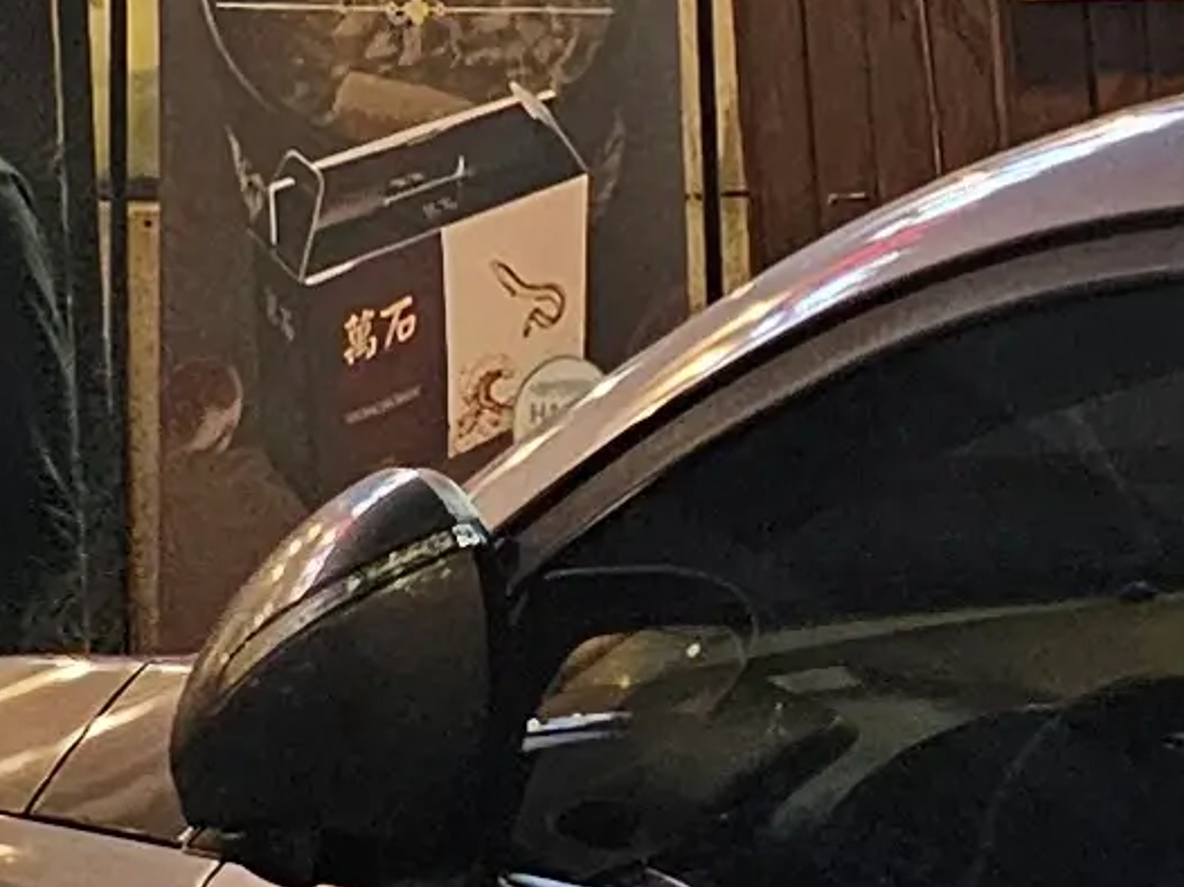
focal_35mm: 175
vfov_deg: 7.4
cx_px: -171
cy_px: -1871
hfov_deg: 11.1
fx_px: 5983
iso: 800
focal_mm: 6.3
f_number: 1.7
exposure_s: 1/120
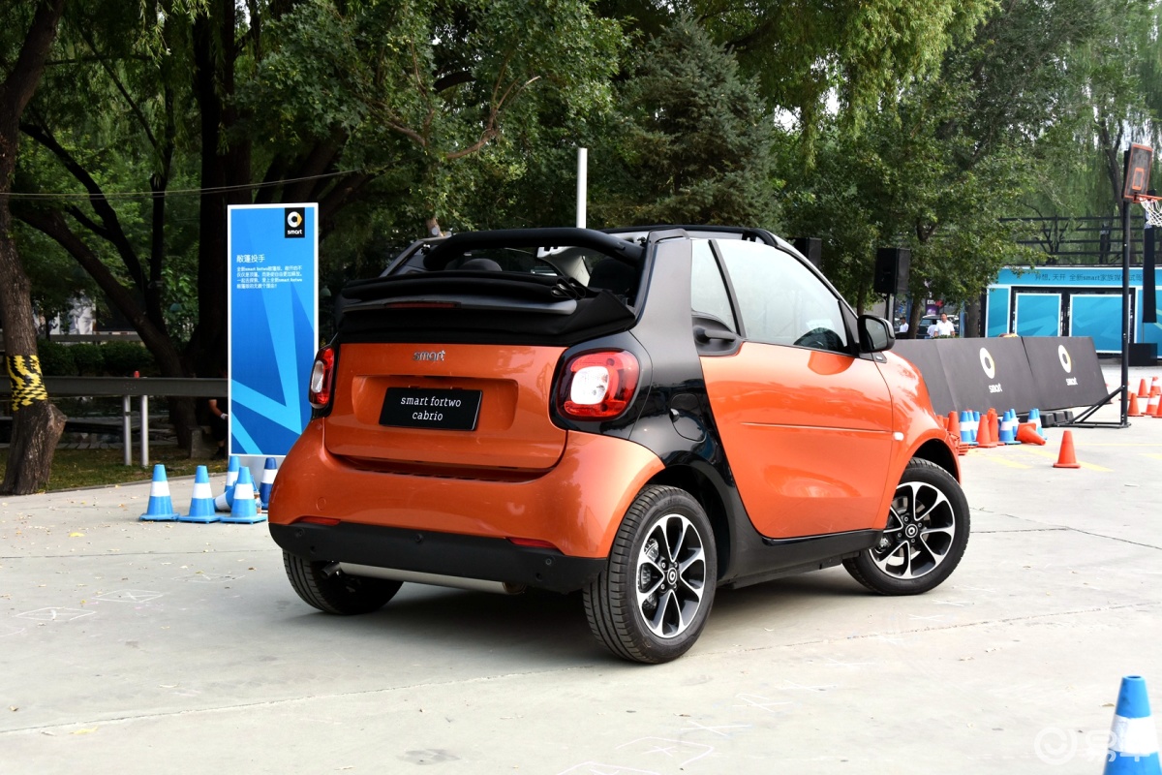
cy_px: 388
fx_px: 1646
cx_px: 581
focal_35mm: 51
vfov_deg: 26.5
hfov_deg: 38.9
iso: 640
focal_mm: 34
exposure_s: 1/500
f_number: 8
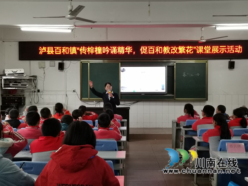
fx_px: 279
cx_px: 124
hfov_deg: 47.9
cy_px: 93
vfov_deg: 36.8
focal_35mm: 39
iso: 320
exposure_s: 1/100
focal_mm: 5.58
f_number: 1.8
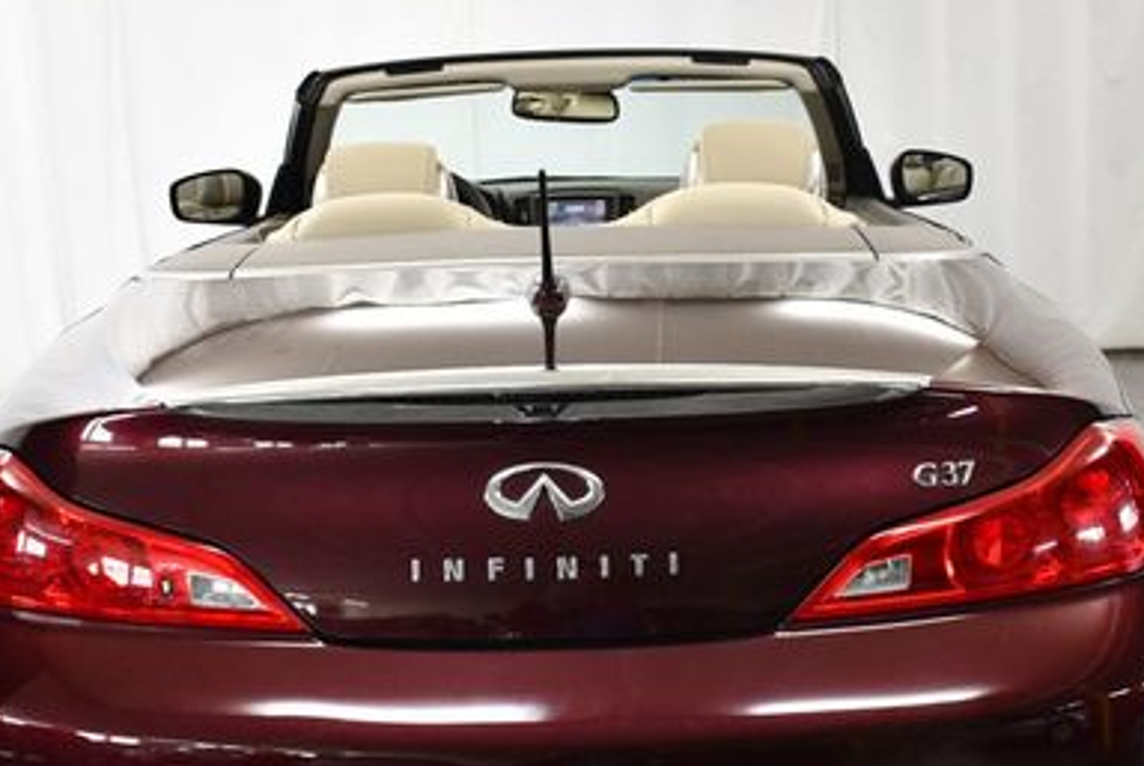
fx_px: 1909
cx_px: 584
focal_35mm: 60
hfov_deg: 33.4
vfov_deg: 22.6
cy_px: 507
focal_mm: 18
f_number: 3.5
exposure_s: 1/125
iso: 900
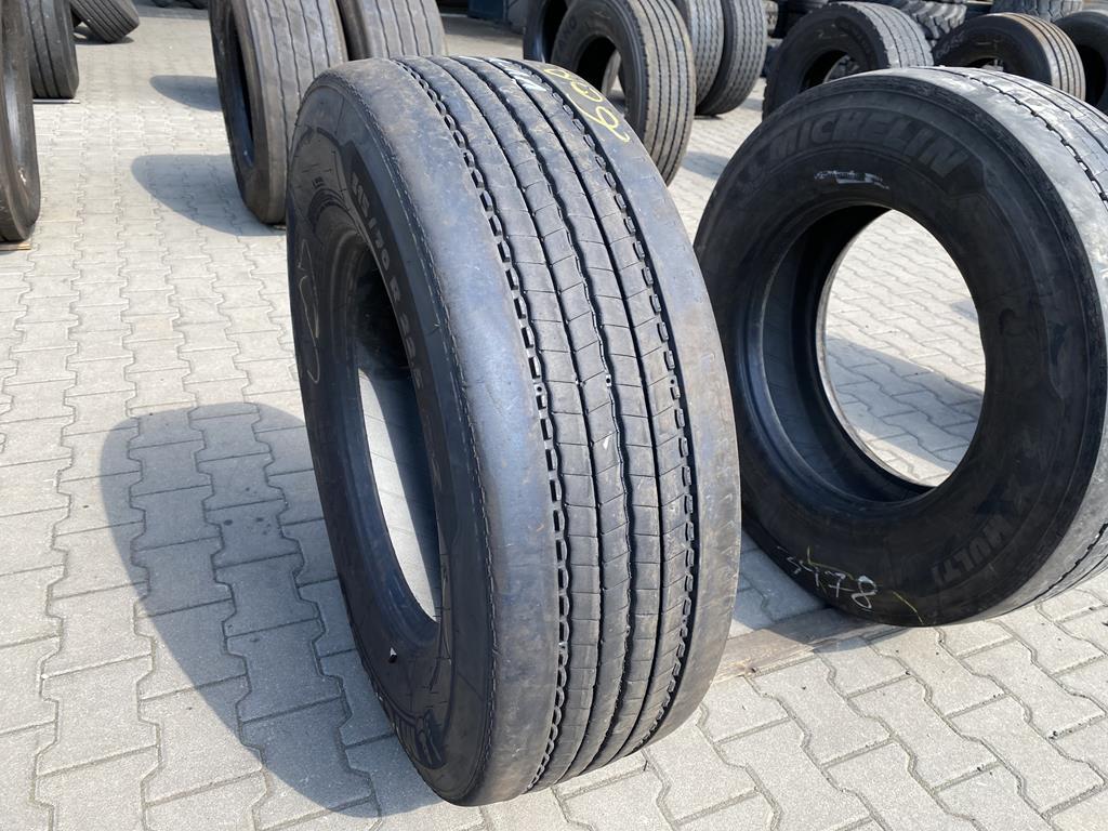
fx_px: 832
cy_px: 416
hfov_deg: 67.3
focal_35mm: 26
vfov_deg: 53.1
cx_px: 554
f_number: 1.8
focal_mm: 4.25
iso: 32
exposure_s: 1/640
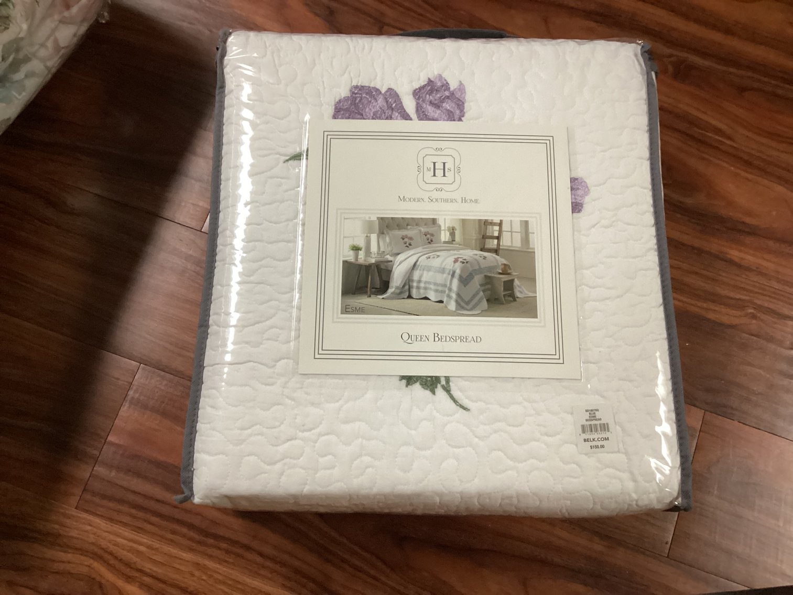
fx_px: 710
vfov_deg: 45.4
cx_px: 396
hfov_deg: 58.3
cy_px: 298
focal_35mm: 31
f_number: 2.4
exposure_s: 1/40
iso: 250
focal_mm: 3.3
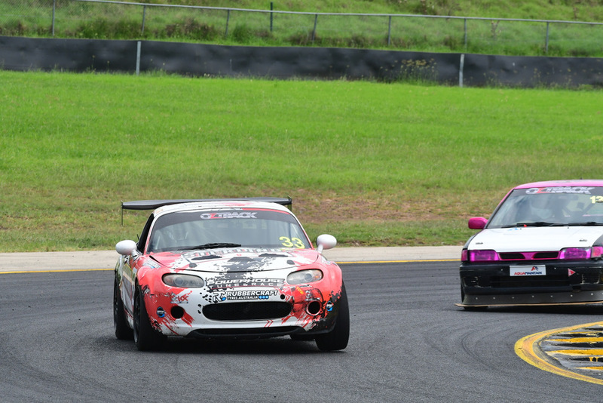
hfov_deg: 5.5
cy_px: 202
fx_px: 6283
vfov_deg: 3.7
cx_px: 302
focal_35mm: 375
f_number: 11
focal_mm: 250
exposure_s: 1/640
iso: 640
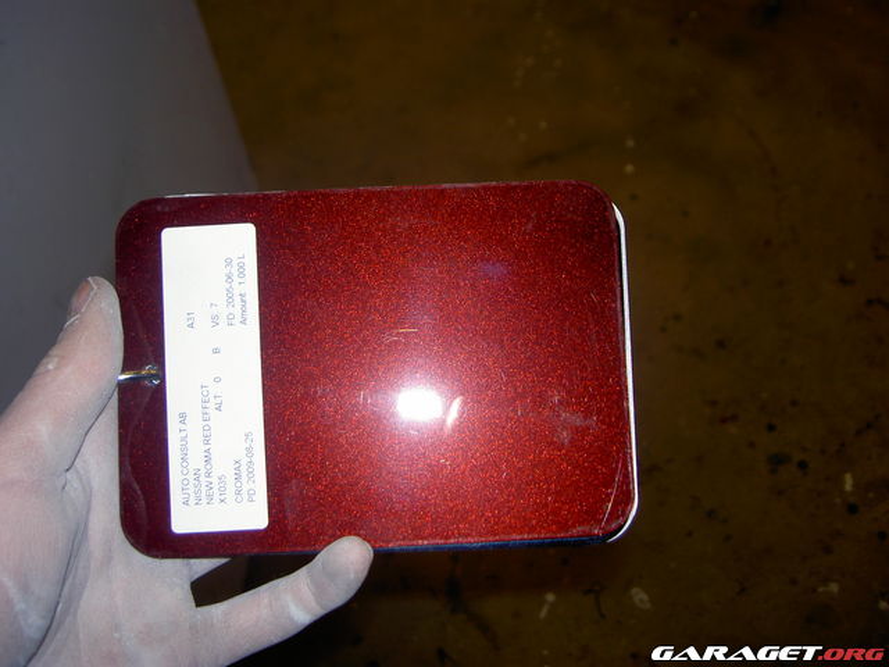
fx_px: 1002
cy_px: 334
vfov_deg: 36.8
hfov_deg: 47.9
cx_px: 444
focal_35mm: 39
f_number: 2.8
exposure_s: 1/60
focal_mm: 8
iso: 100
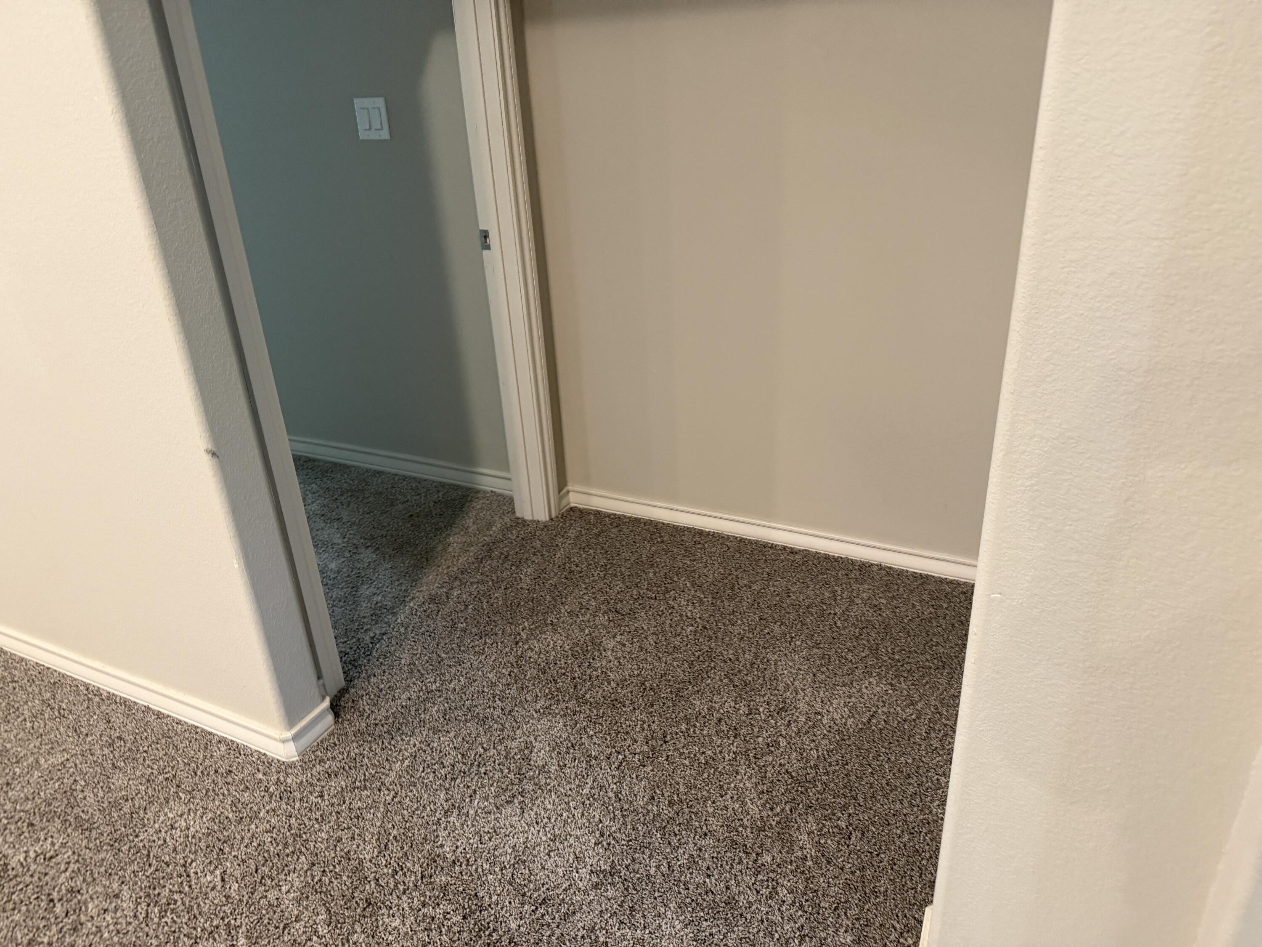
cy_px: 474
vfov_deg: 56.8
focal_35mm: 24
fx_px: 875
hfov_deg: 71.6
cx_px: 631
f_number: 1.78
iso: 400
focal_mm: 6.76
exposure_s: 1/60
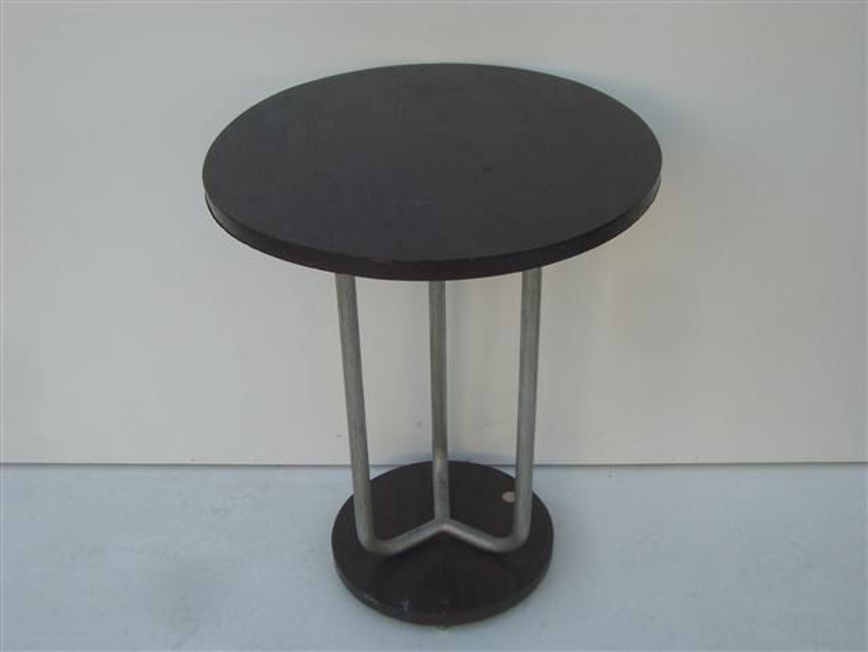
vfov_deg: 30.9
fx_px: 1179
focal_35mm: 47
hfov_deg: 40.4
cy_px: 326
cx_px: 434
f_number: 3
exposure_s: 1/160
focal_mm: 7.6
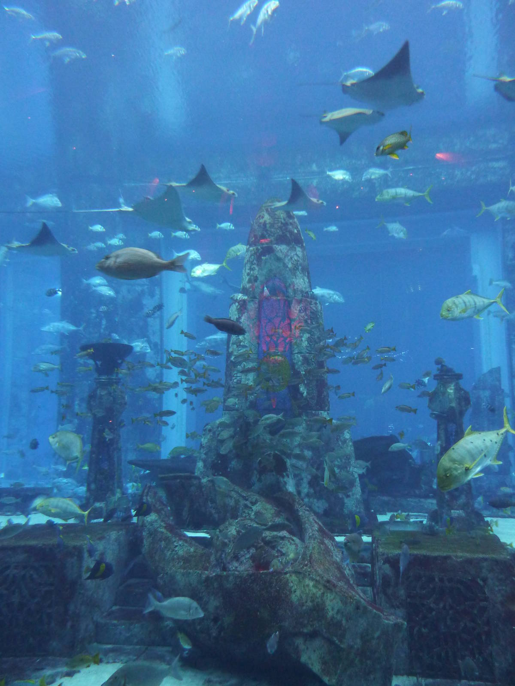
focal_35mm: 25
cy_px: 343
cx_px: 258
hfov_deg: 54.9
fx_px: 496
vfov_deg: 69.4
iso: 400
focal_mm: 4.1
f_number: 3.3
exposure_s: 1/30
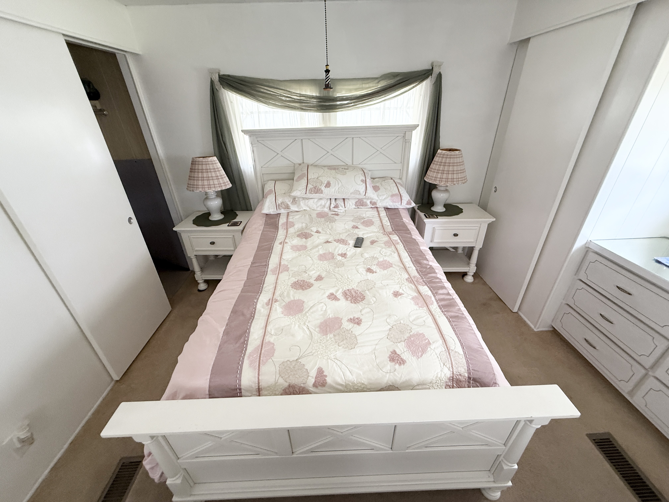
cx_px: 334
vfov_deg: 85.7
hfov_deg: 102.1
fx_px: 271
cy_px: 251
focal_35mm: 14
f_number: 2.2
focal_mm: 2.22
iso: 320
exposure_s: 1/92
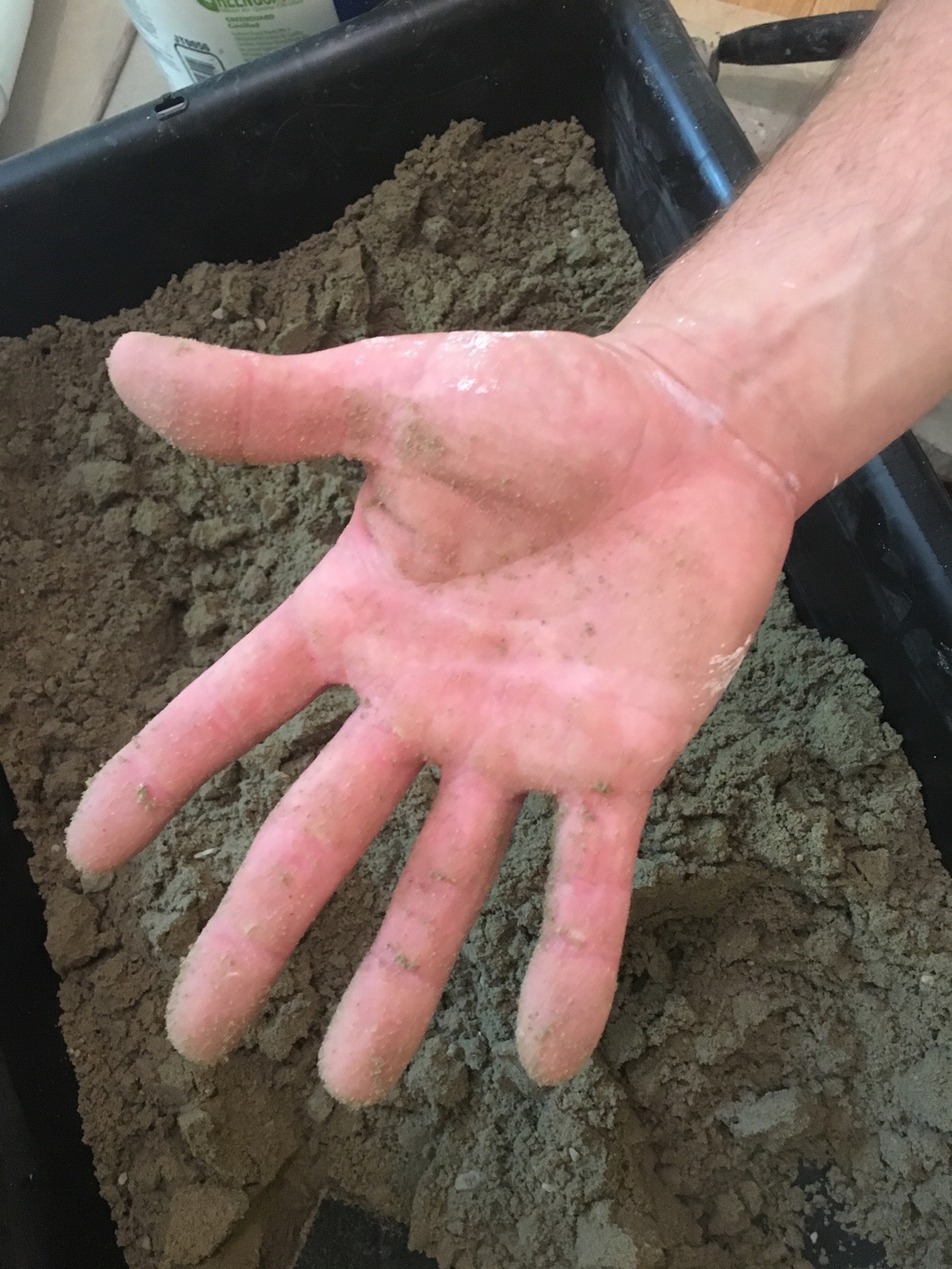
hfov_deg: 48.2
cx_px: 476
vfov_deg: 61.7
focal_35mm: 29
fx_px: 1063
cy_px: 634
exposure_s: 1/15
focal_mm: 4.15
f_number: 2.2
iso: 250
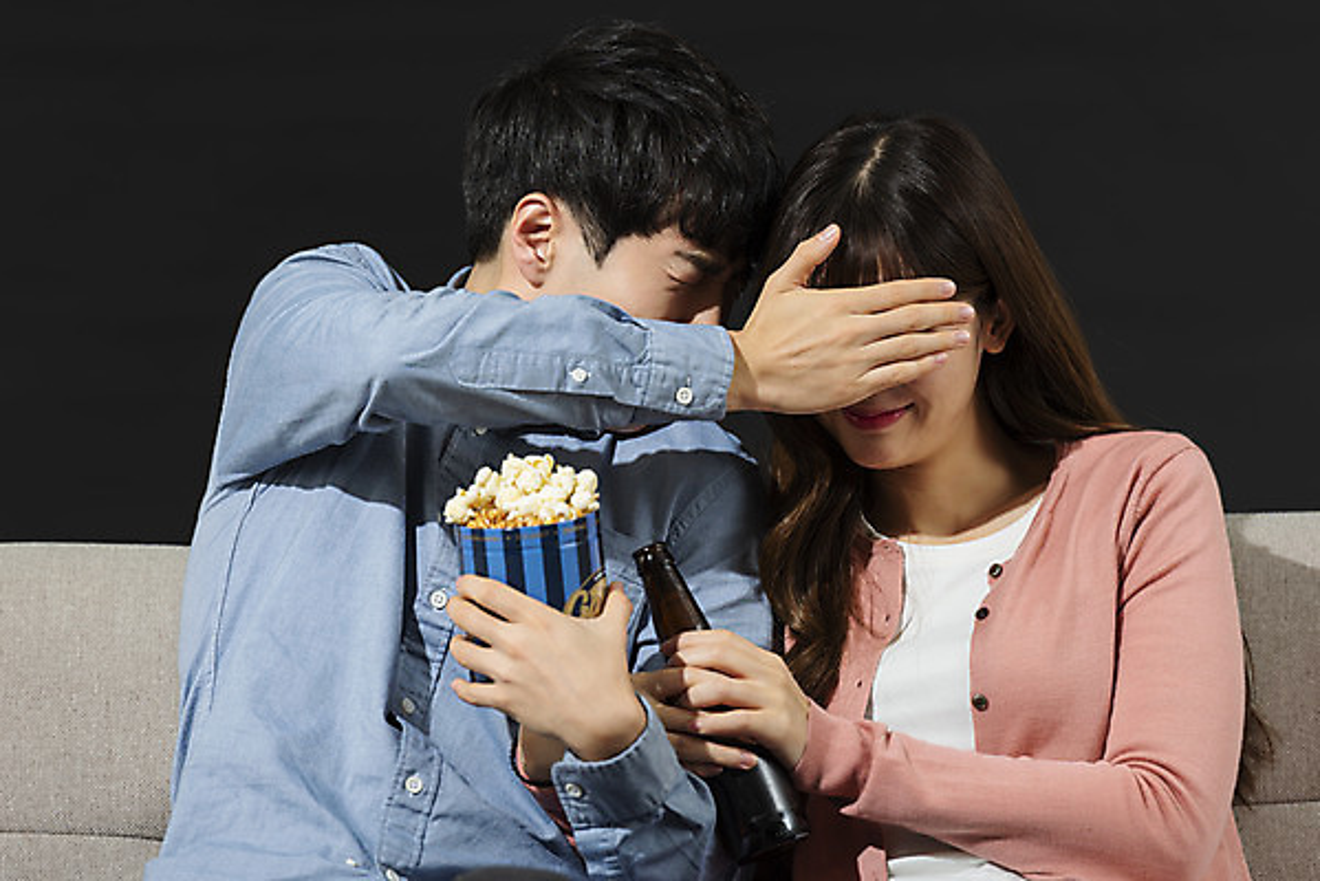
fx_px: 7153
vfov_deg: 7.1
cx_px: 660
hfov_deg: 10.5
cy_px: 440
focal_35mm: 195
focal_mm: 195
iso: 100
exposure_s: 1/125
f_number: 4
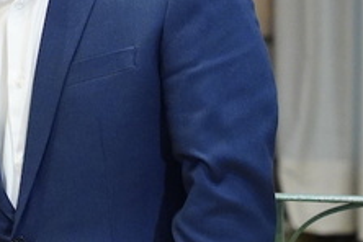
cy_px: -13
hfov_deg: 6.0
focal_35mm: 343
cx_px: -154
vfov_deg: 4.0
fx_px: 3458
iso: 5000
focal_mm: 105
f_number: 5.6
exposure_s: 1/200
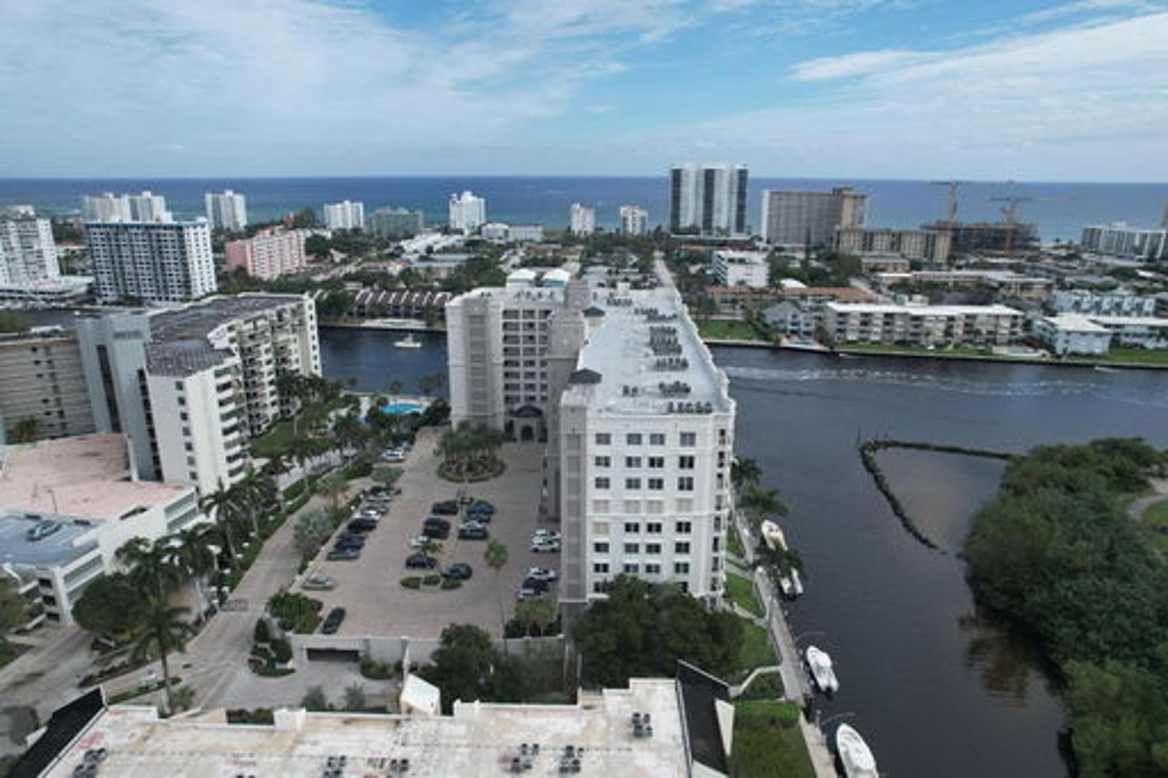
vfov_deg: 57.2
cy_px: 389
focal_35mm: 22
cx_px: 584
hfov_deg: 78.6
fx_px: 714
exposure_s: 1/2500
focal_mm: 8.38
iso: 110
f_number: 2.8
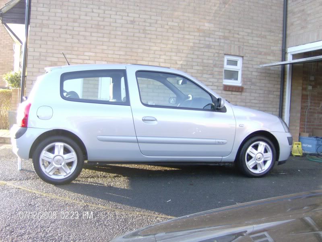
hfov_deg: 51.3
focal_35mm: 36
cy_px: 121
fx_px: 335
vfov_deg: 39.7
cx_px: 161
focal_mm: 6
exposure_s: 1/102
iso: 100
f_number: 2.8
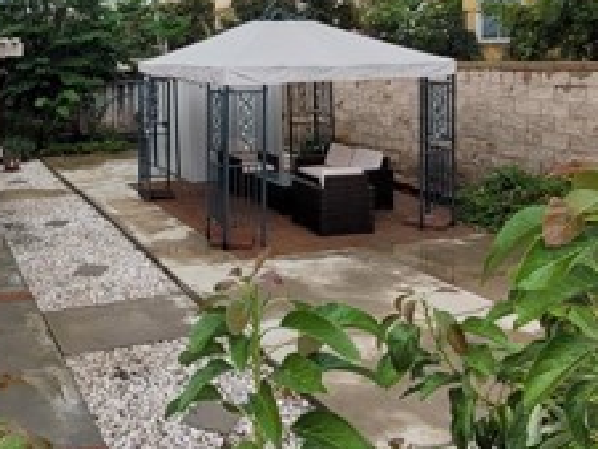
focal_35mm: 37
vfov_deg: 37.3
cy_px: 88
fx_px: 640
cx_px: 93
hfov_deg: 46.6
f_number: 2.2
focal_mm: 1.74
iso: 40
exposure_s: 1/354
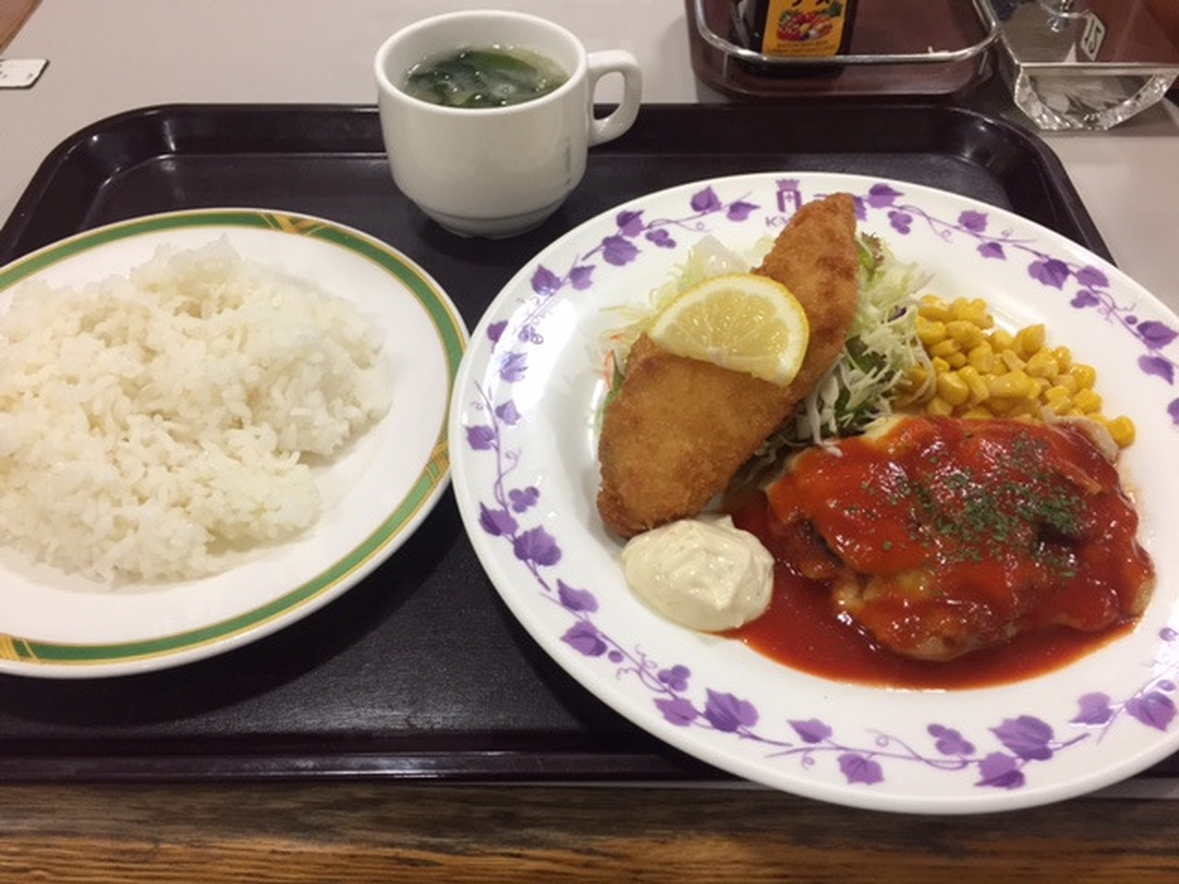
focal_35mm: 29
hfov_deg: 61.7
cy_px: 442
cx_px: 590
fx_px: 988
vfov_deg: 48.2
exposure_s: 1/30
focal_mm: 4.15
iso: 50
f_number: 2.2
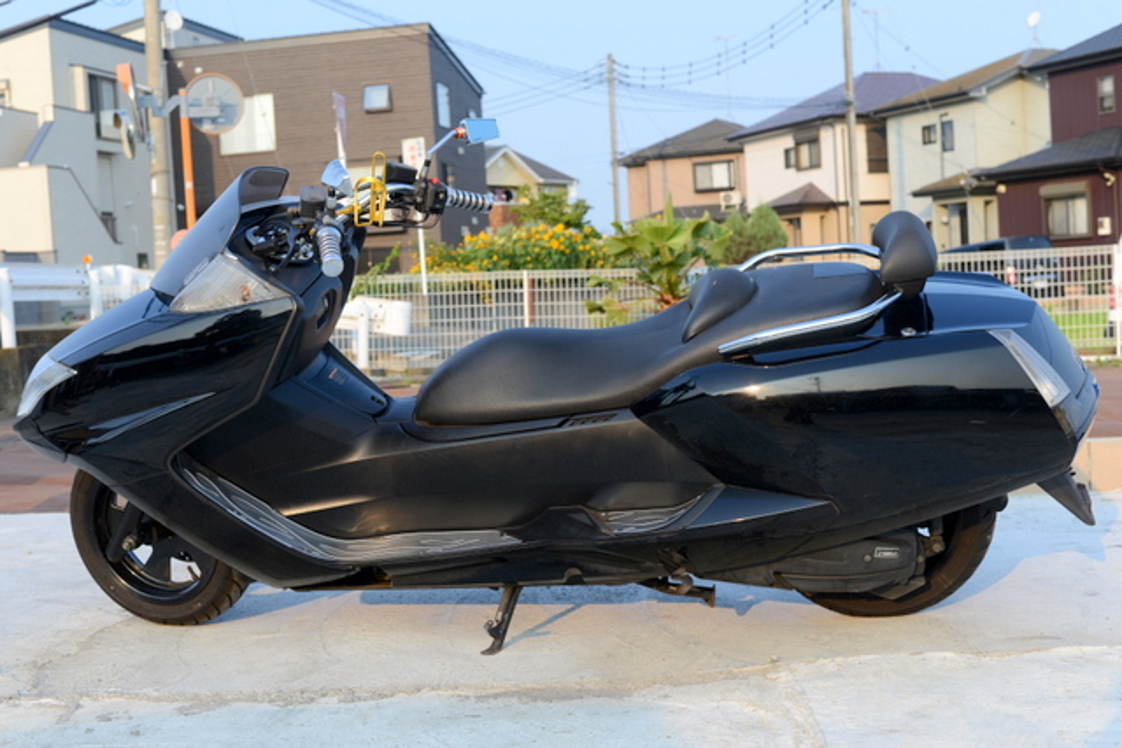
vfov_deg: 27.0
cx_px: 561
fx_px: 1559
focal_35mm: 50
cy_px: 374
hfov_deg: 39.6
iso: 100
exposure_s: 1/160
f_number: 6.3
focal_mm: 50
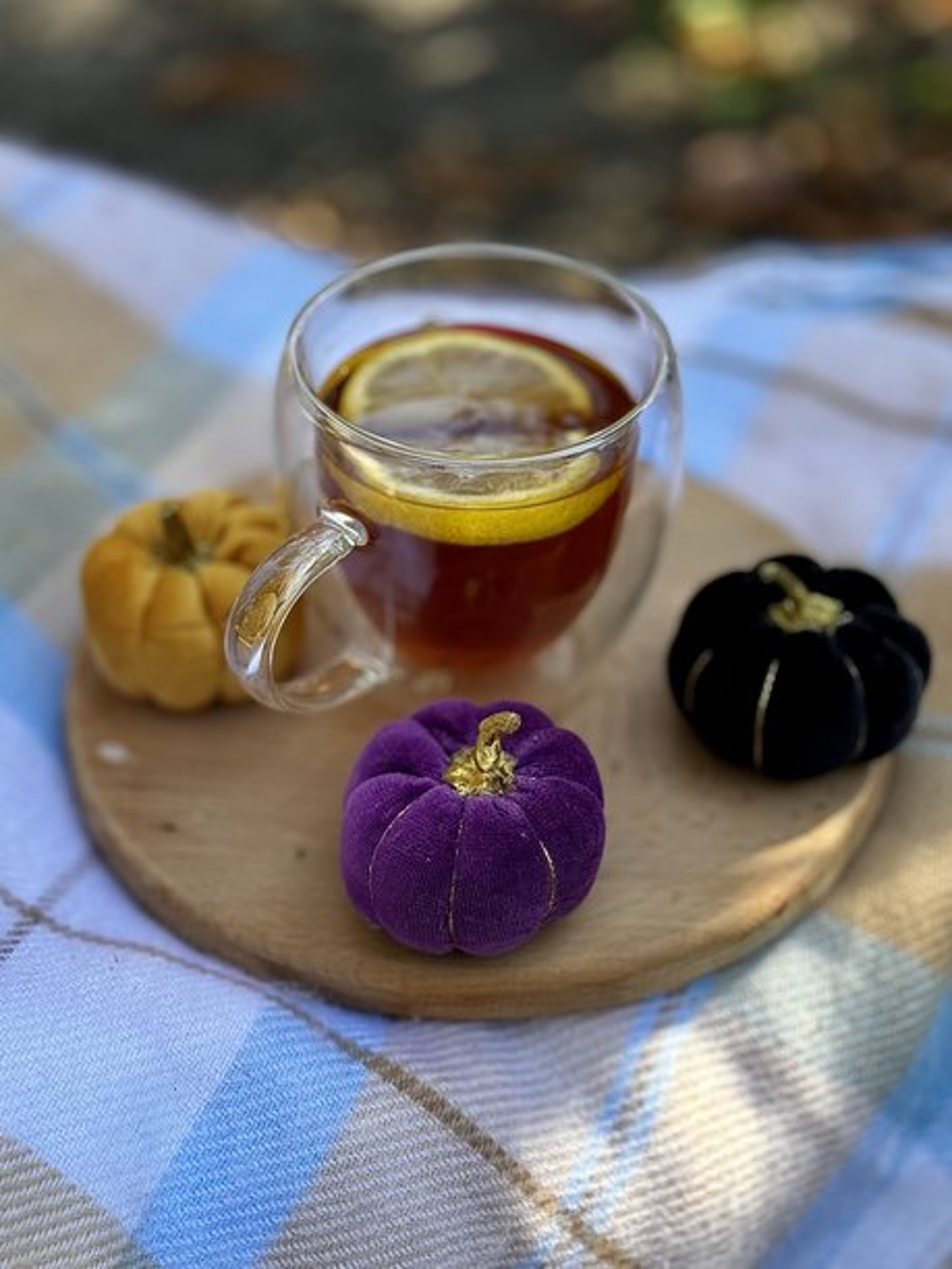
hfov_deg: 30.3
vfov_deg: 39.7
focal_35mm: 48
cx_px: 476
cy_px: 634
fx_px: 1760
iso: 64
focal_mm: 6.76
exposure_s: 1/308
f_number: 1.78
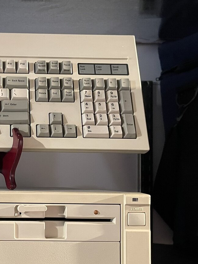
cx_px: -19
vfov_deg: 40.9
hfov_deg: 28.6
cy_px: 171
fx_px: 351
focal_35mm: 46
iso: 500
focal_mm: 5.1
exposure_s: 1/40
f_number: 1.6
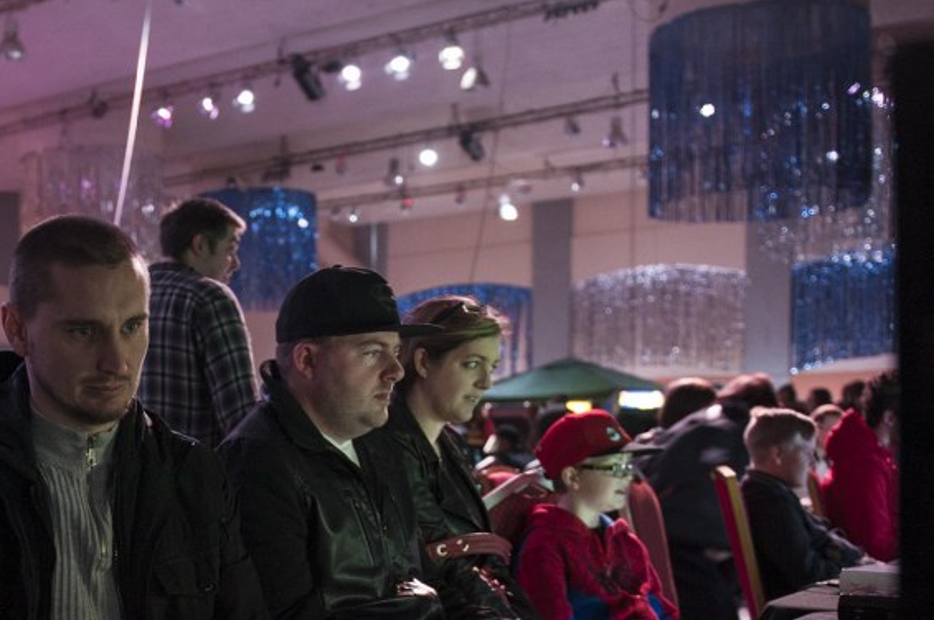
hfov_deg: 37.2
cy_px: 552
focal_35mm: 51
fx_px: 1322
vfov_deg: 25.6
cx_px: 153
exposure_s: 1/20
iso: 1250
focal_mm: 24
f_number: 2.8
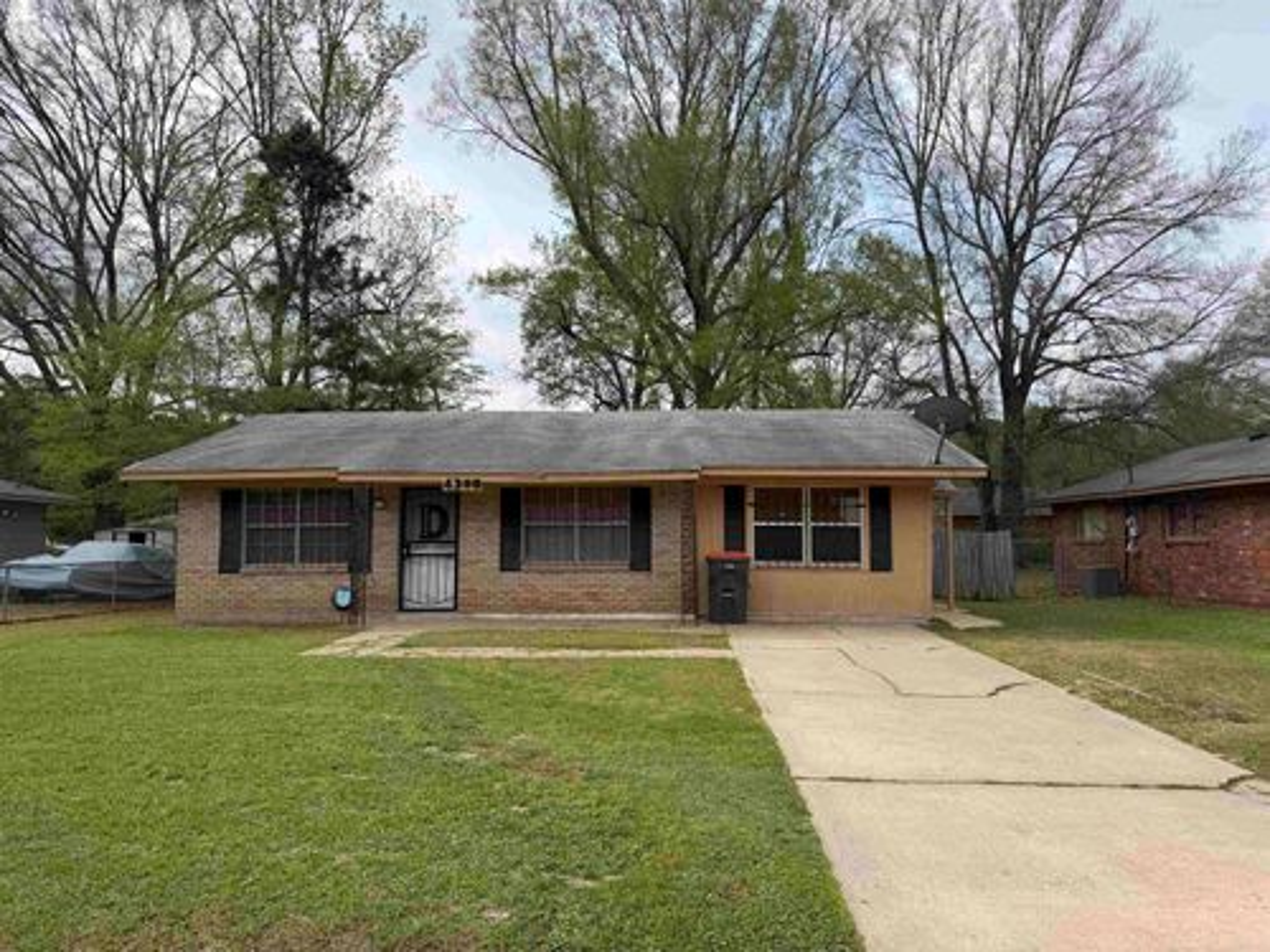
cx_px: 635
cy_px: 476
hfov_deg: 71.6
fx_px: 881
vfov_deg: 56.8
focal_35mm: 24
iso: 80
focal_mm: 6.76
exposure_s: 1/3953
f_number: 1.78
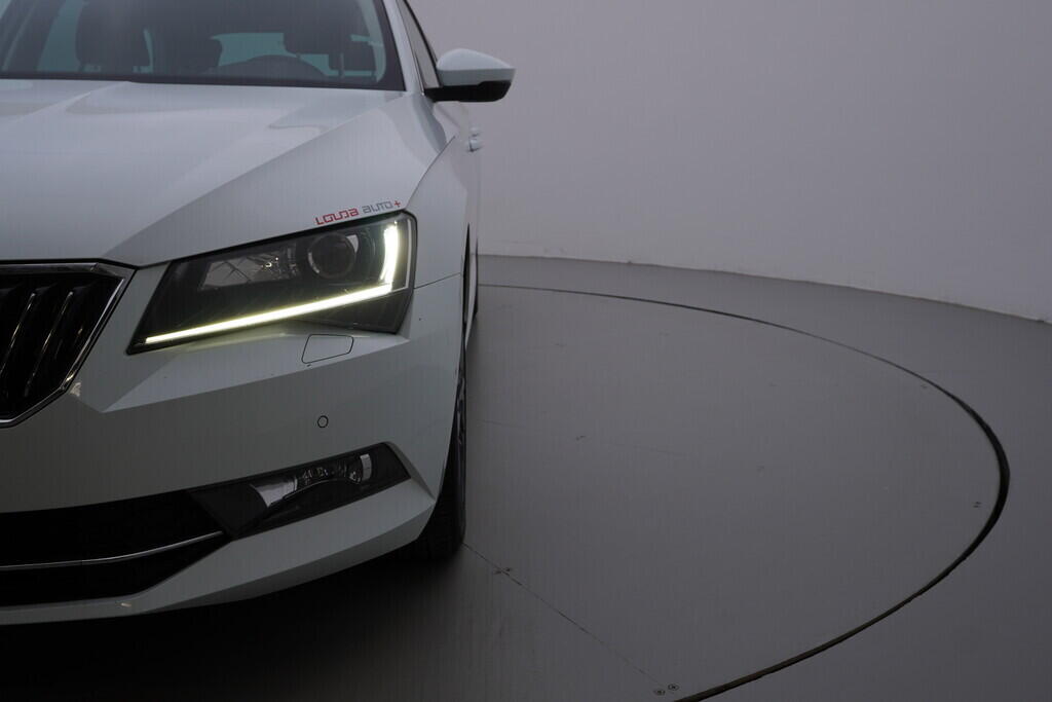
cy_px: 351
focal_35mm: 36
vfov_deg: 36.9
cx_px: 526
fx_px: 1052
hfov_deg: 53.1
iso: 125
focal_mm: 24
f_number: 5.6
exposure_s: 1/160
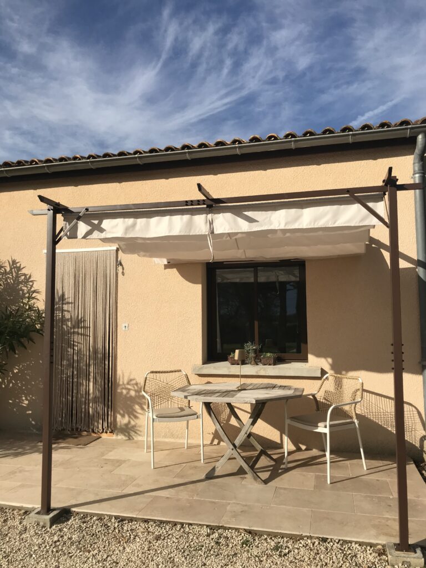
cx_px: 213
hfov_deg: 49.7
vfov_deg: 63.4
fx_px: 459
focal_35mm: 28
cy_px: 284
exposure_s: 1/4000
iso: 20
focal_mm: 3.99
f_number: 1.8
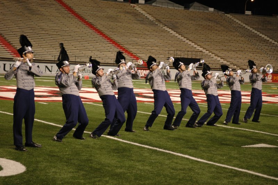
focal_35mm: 82
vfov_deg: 16.5
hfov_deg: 24.6
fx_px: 637
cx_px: 139
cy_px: 92
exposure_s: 1/100
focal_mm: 55
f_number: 2.8
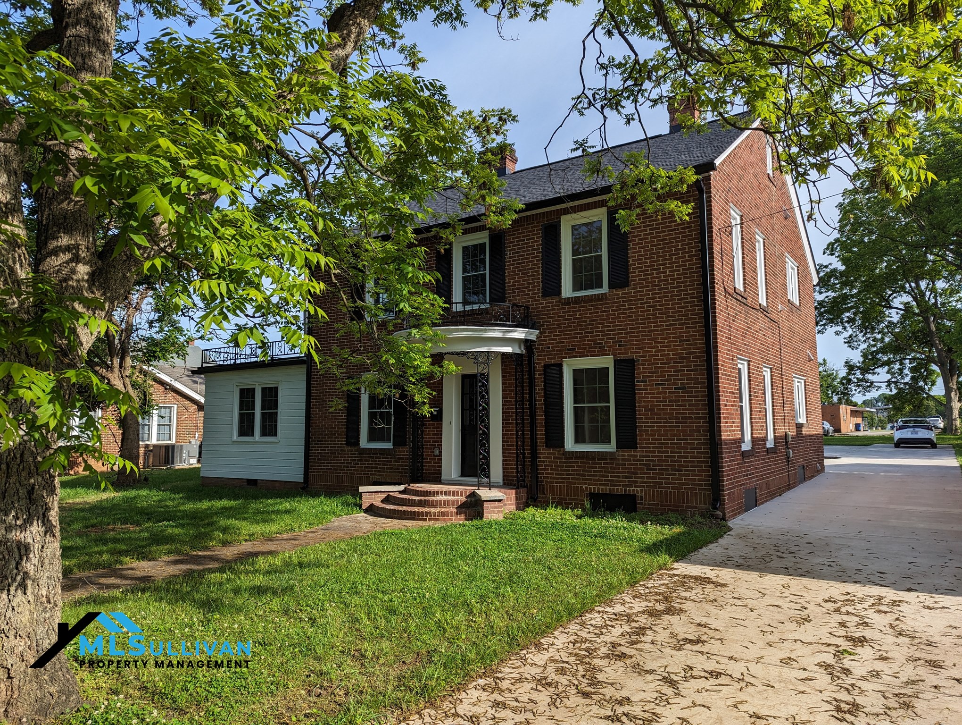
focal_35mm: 24
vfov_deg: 56.9
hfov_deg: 71.5
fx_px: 668
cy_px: 362
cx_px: 481
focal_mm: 6.81
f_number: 1.85
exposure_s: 1/1689
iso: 45
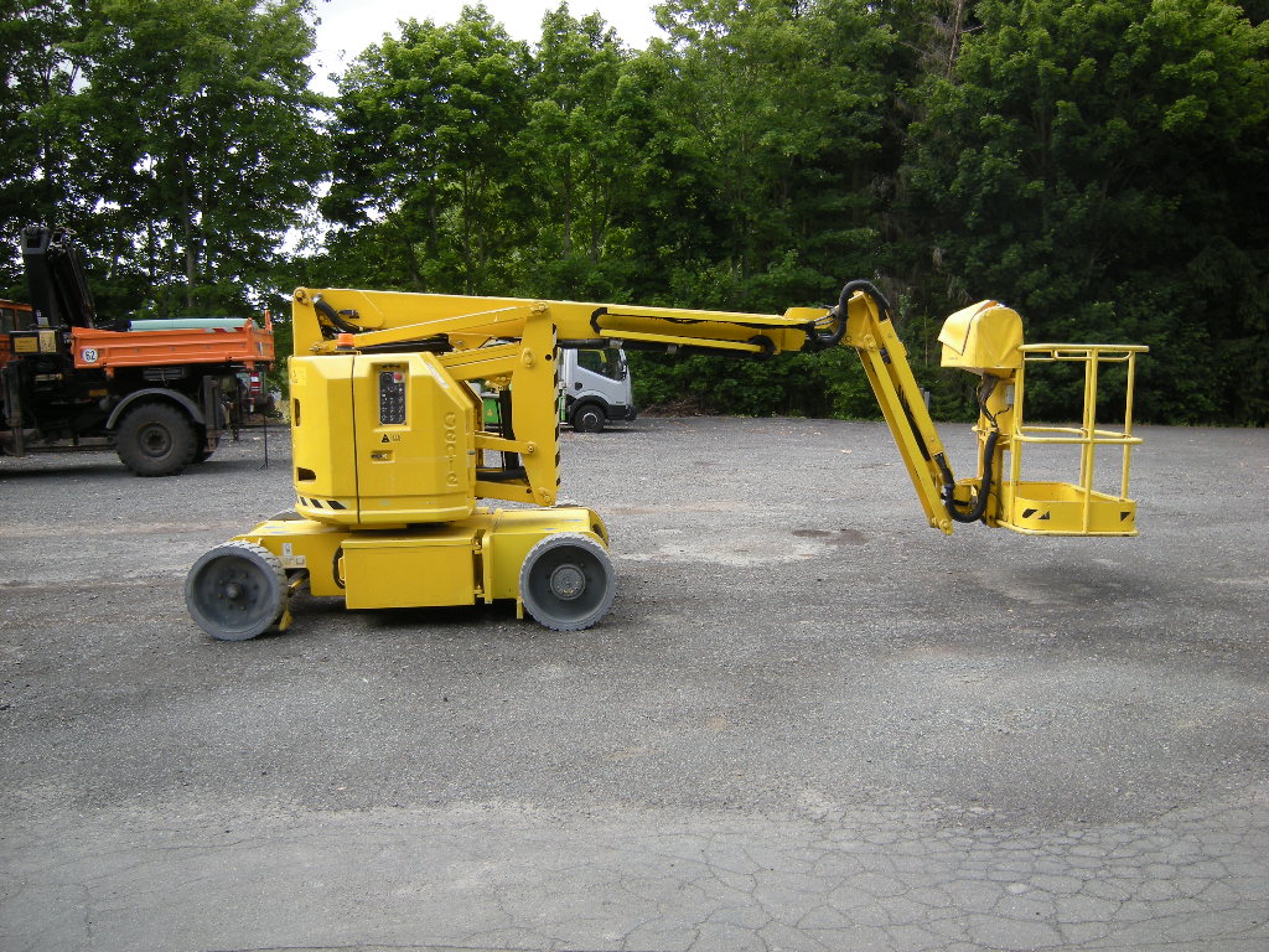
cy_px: 476
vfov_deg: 49.7
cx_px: 634
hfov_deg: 63.4
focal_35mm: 28
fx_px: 1026
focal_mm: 4.7
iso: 64
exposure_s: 1/338
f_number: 2.8
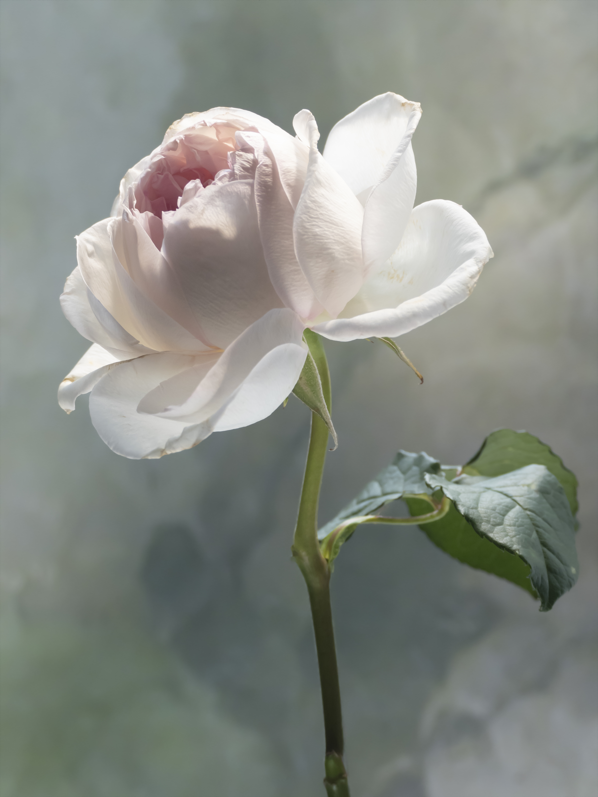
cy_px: 398
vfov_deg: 12.7
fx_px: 3570
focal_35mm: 155
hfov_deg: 9.6
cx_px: 299
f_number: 3.9
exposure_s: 1/80
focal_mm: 52.4
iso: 640
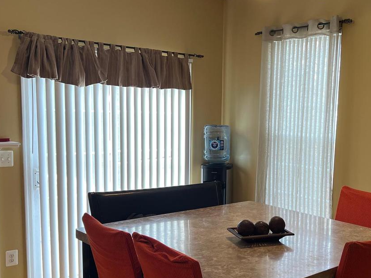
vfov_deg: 32.0
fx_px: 482
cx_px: 261
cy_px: 175
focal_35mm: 45
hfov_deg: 41.3
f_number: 1.5
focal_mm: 5.7
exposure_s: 1/120
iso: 100
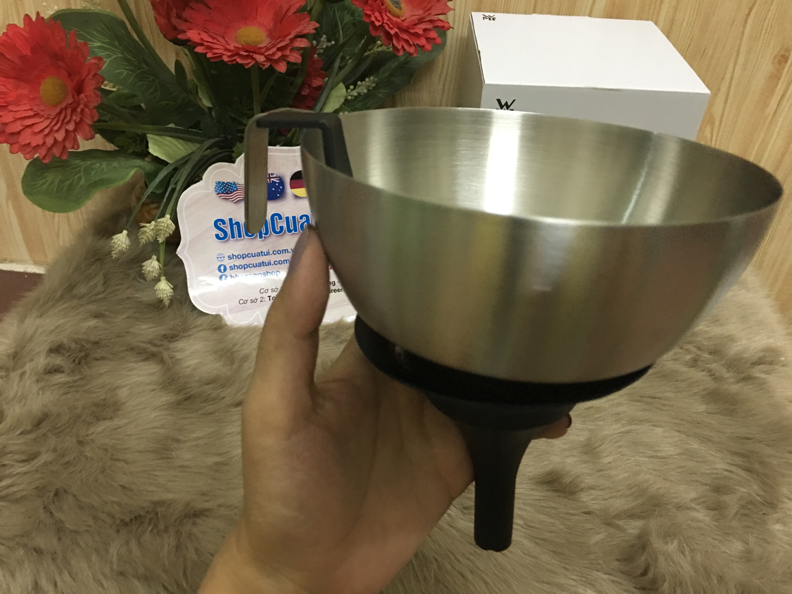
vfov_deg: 48.2
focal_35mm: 29
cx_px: 396
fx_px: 664
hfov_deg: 61.7
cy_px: 297
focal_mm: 4.15
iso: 100
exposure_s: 1/8
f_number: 2.2
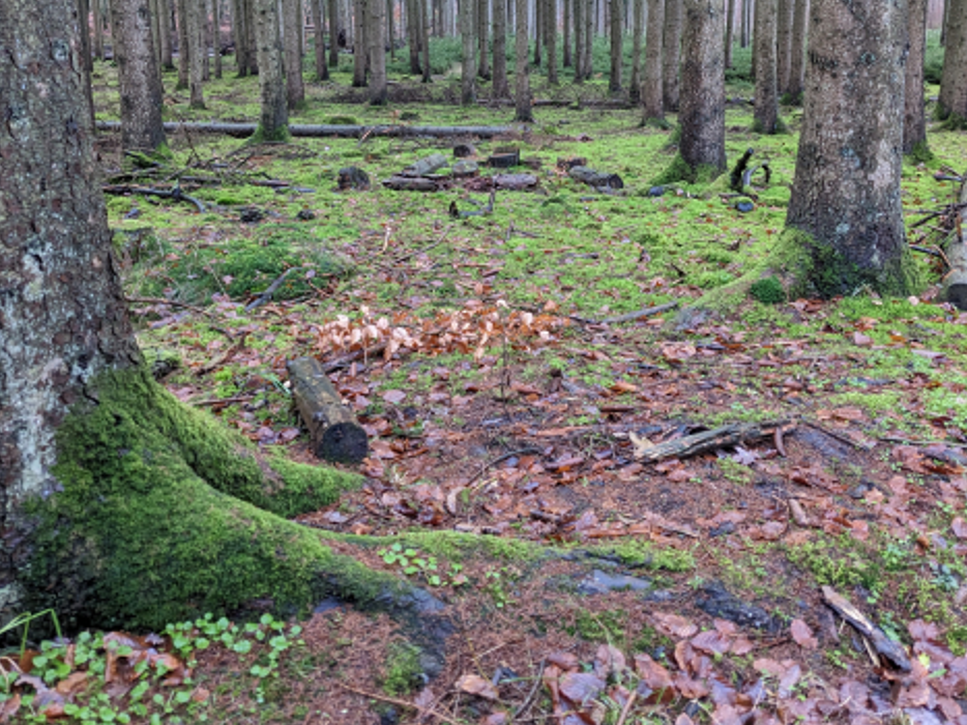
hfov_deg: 50.1
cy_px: 211
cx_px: 493
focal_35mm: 37
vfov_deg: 38.0
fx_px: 1033
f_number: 1.73
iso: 123
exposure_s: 1/33.3
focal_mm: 4.38
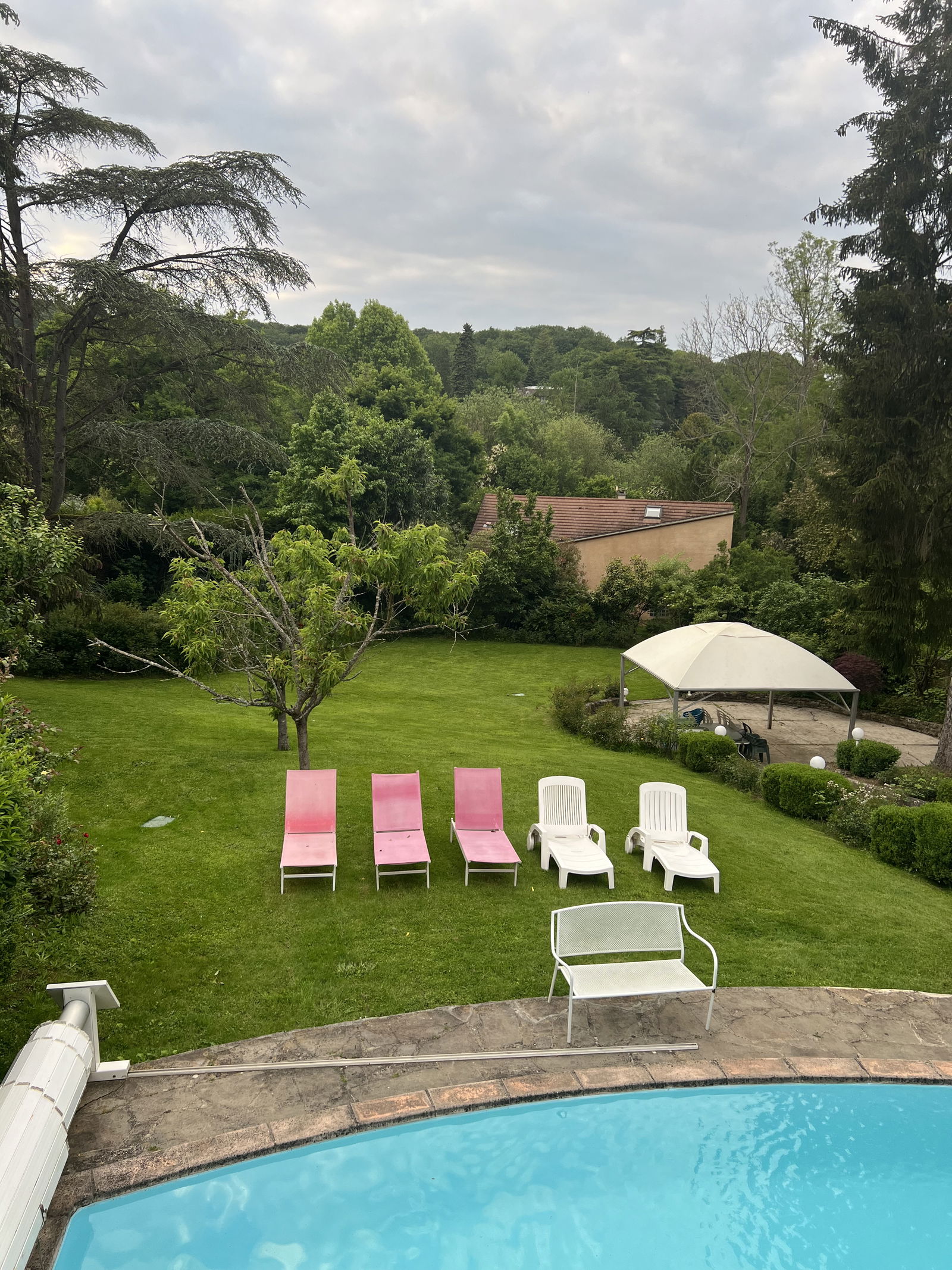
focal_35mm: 26
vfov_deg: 67.3
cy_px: 635
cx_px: 476
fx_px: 953
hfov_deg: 53.1
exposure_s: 1/239
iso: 40
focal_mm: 5.7
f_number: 1.5
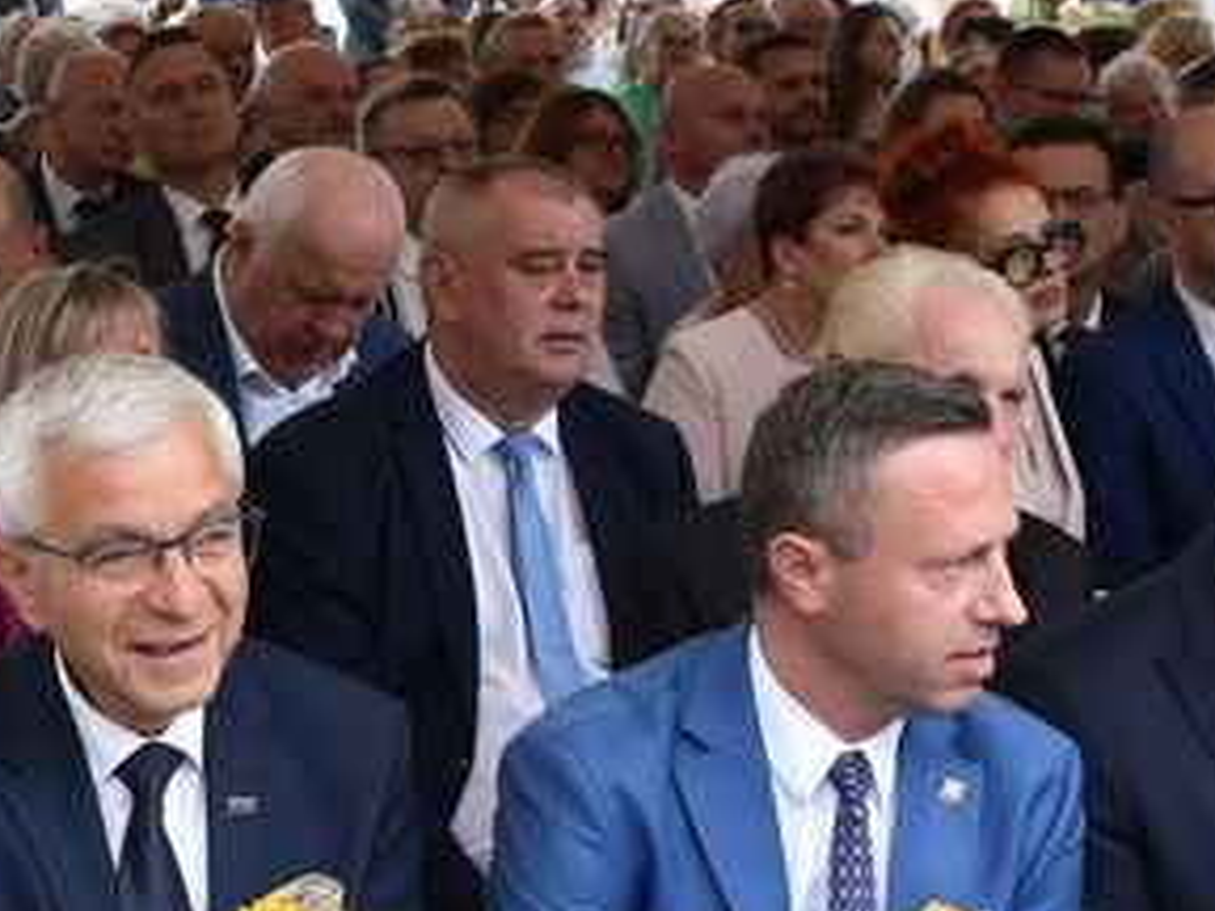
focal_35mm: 154
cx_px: 202
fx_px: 5405
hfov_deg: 12.8
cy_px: 445
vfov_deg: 9.6
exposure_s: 1/160
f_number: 6.3
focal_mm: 30
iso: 400
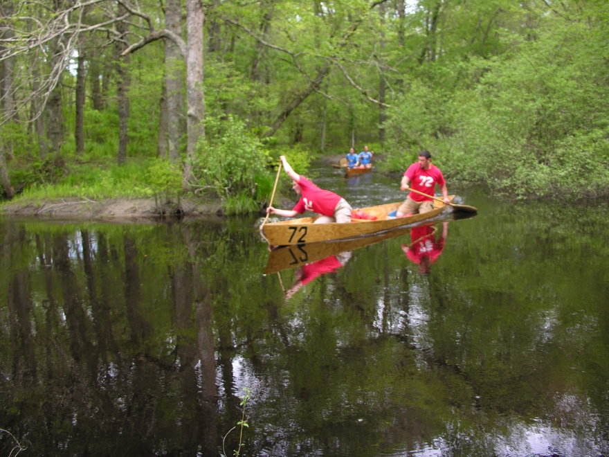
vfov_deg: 40.7
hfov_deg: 52.6
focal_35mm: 35
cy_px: 228
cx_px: 304
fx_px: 616
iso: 50
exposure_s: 1/125
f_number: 2.8
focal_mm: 8.9
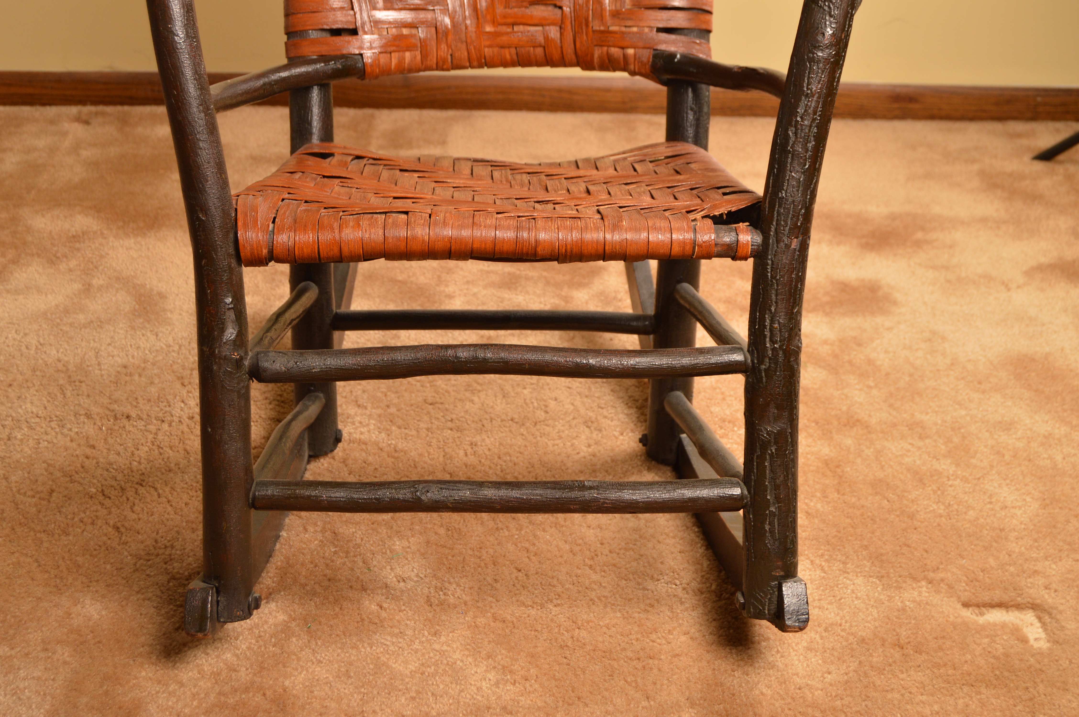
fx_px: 1707
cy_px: 358
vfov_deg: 23.7
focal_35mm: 57
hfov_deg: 35.1
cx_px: 540
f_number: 6.3
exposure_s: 1/160
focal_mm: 38
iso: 200
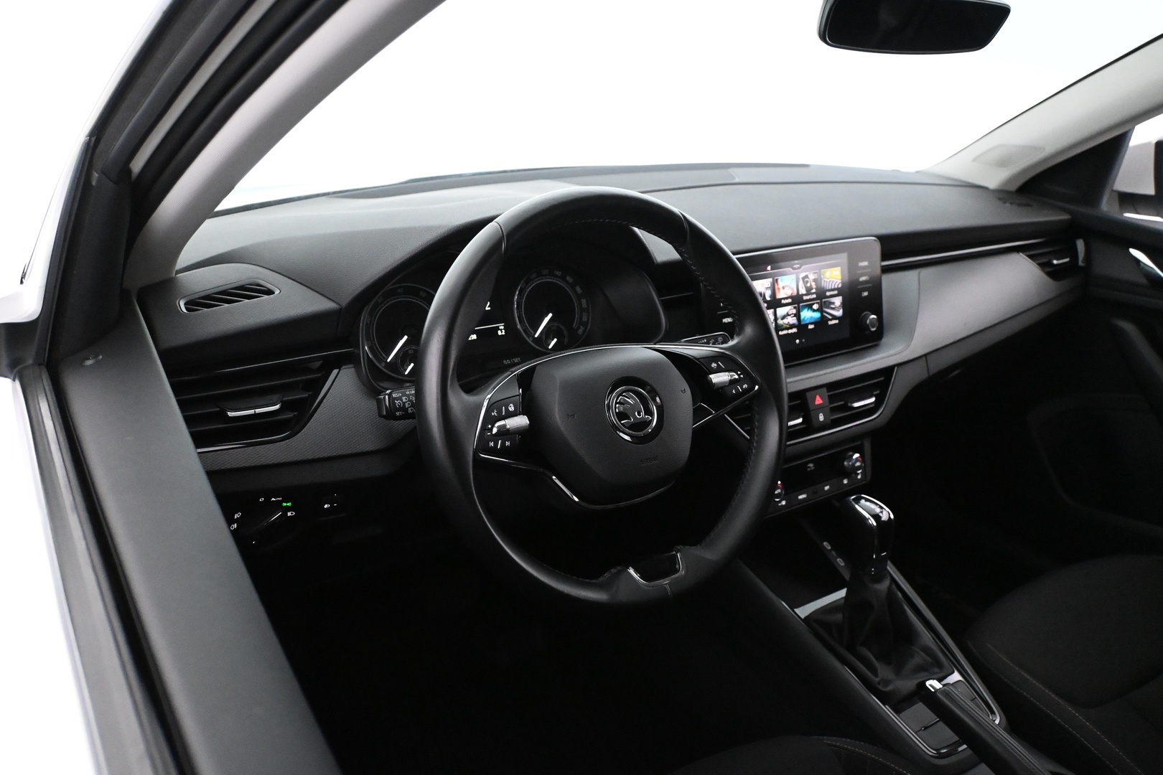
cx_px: 582
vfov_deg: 44.6
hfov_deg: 63.2
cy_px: 388
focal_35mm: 29
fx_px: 945
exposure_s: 1/60
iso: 6400
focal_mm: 19.5
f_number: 3.8
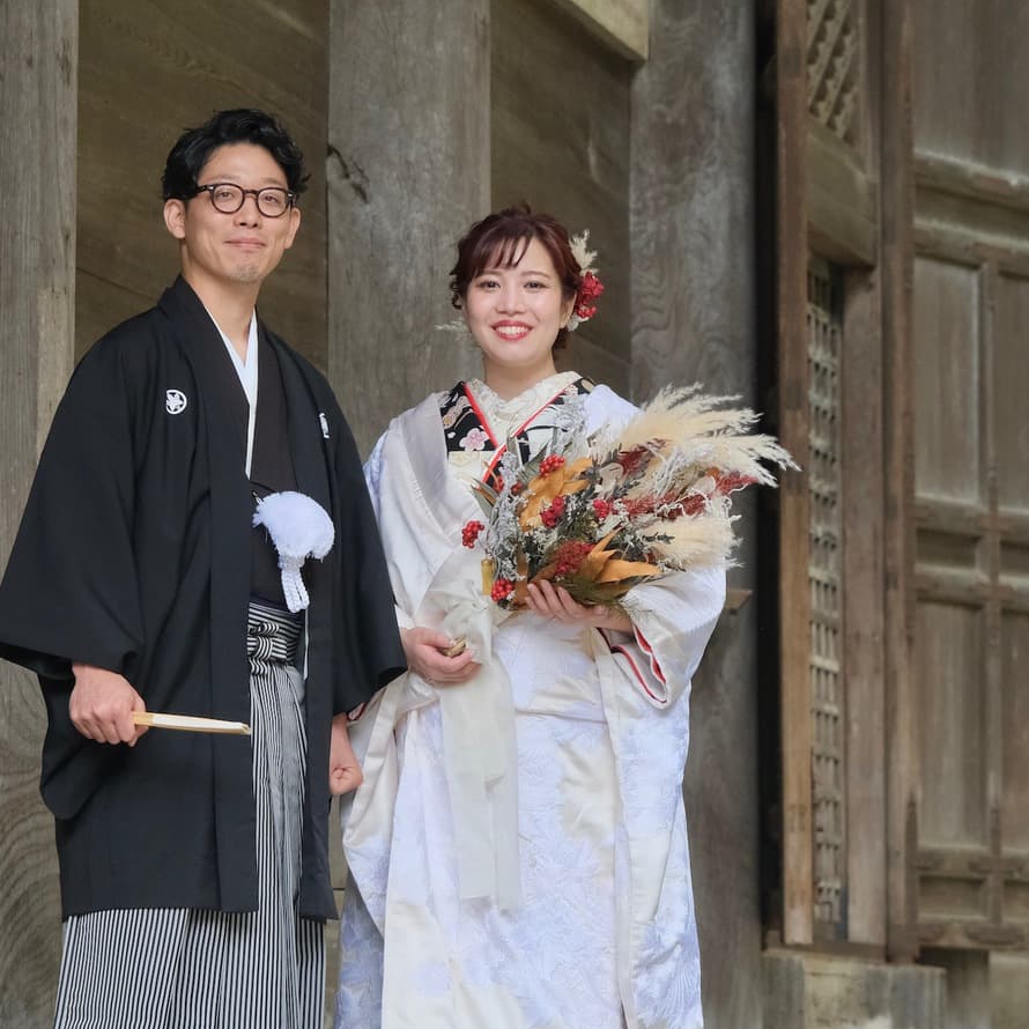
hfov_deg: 10.6
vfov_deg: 10.6
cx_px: 444
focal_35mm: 165
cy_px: 517
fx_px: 5549
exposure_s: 1/250
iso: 1600
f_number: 5
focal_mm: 80
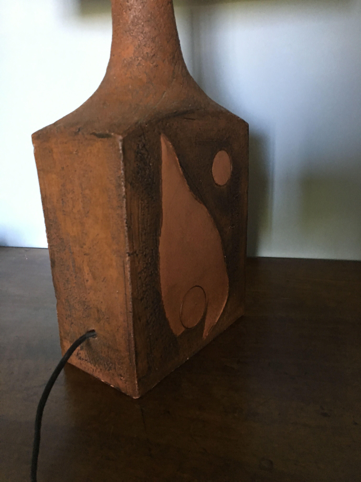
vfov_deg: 61.7
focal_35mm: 29
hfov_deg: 48.2
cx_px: 180
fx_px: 403
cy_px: 241
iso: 200
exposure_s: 1/20
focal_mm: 4.15
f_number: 2.2
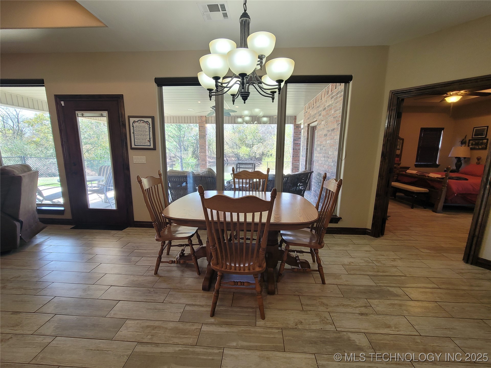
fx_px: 184
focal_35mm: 13
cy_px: 184
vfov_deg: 89.9
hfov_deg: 106.2
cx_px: 246
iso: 80
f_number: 2.2
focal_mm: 2.2
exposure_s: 1/60
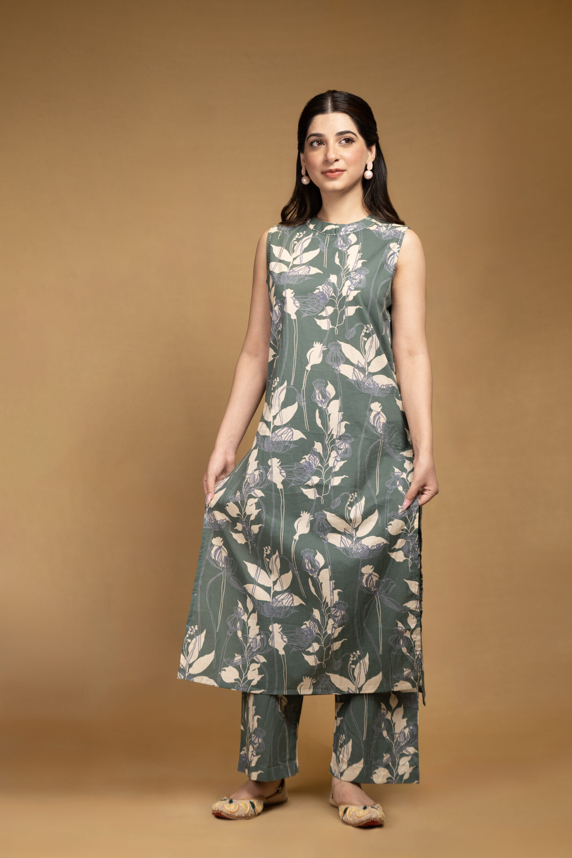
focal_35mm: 71
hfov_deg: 19.2
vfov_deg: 28.5
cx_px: 289
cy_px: 428
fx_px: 1692
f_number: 4.5
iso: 1000
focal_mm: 70
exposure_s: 1/100
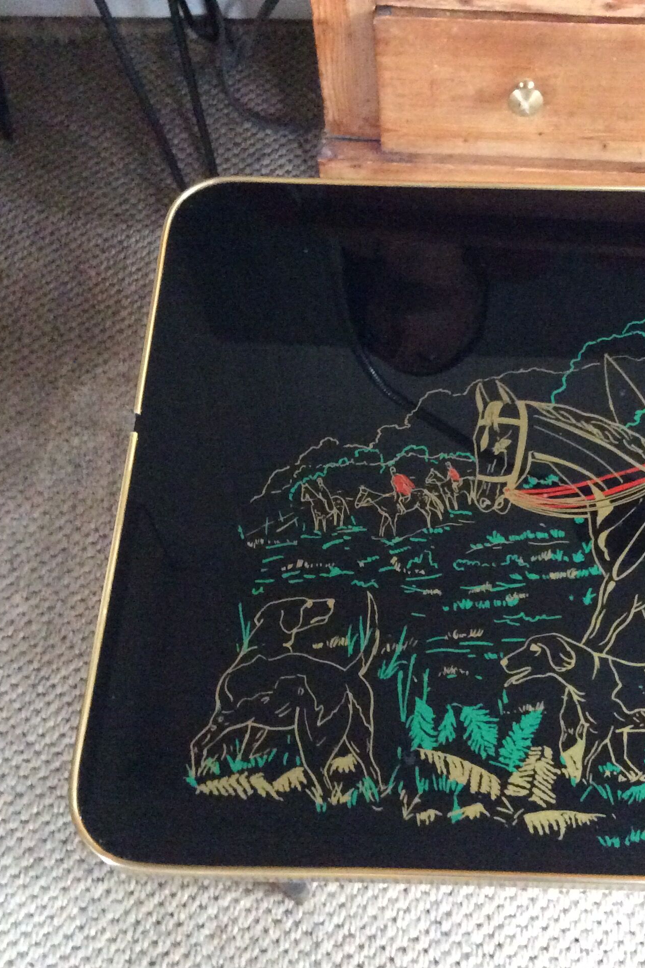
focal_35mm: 45
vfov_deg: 43.6
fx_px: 1209
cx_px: 440
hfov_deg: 29.6
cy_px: 489
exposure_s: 1/17
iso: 500
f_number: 2.4
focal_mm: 3.3
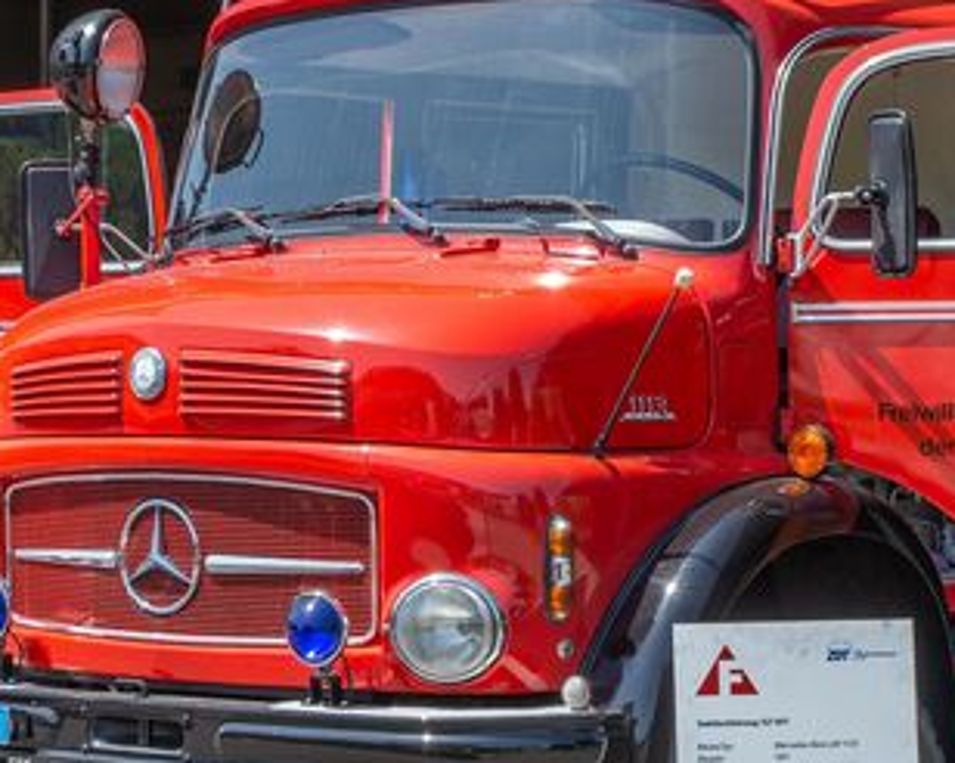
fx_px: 3446
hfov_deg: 15.8
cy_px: 391
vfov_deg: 12.6
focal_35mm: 122
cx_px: 434
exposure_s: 1/320
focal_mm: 40
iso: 250
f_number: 9
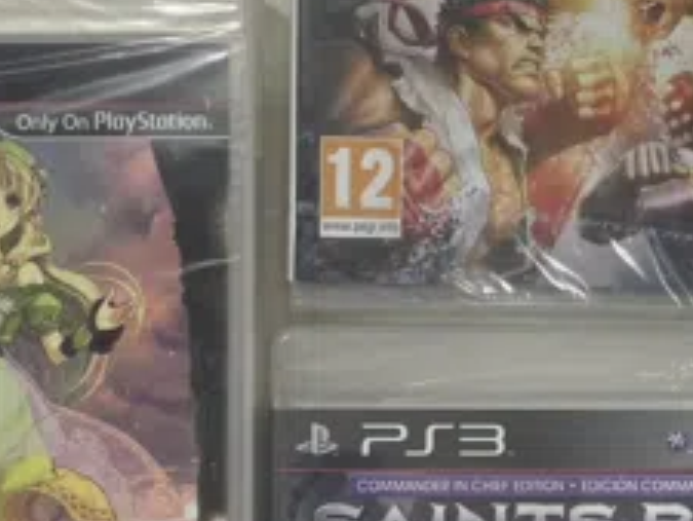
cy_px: 395
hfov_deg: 25.8
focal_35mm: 74
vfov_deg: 19.8
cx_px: 573
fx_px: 1482
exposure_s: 1/100
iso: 125
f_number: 1.6
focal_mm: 4.2
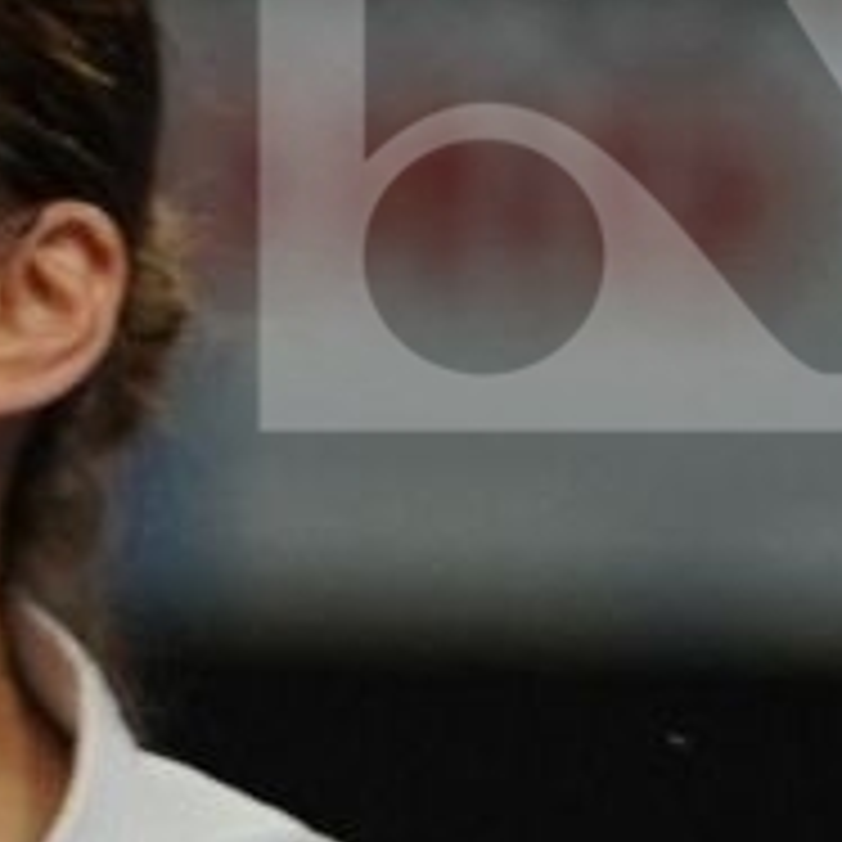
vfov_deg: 0.9
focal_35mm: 1969
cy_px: 23
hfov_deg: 0.9
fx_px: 54186
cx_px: -847
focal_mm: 161
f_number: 2.8
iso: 800
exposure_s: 1/1000
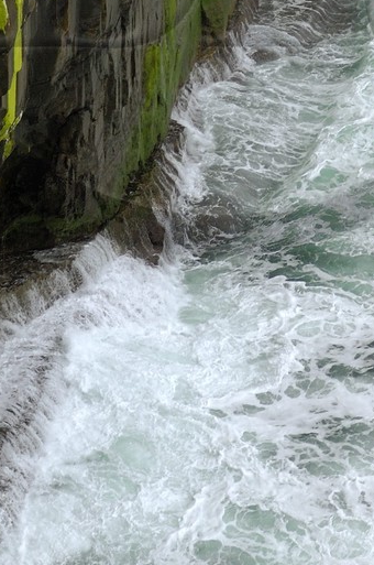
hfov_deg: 10.4
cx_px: 217
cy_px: -87
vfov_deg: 15.2
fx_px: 2050
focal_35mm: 131
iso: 160
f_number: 3.5
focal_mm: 28
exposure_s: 1/500
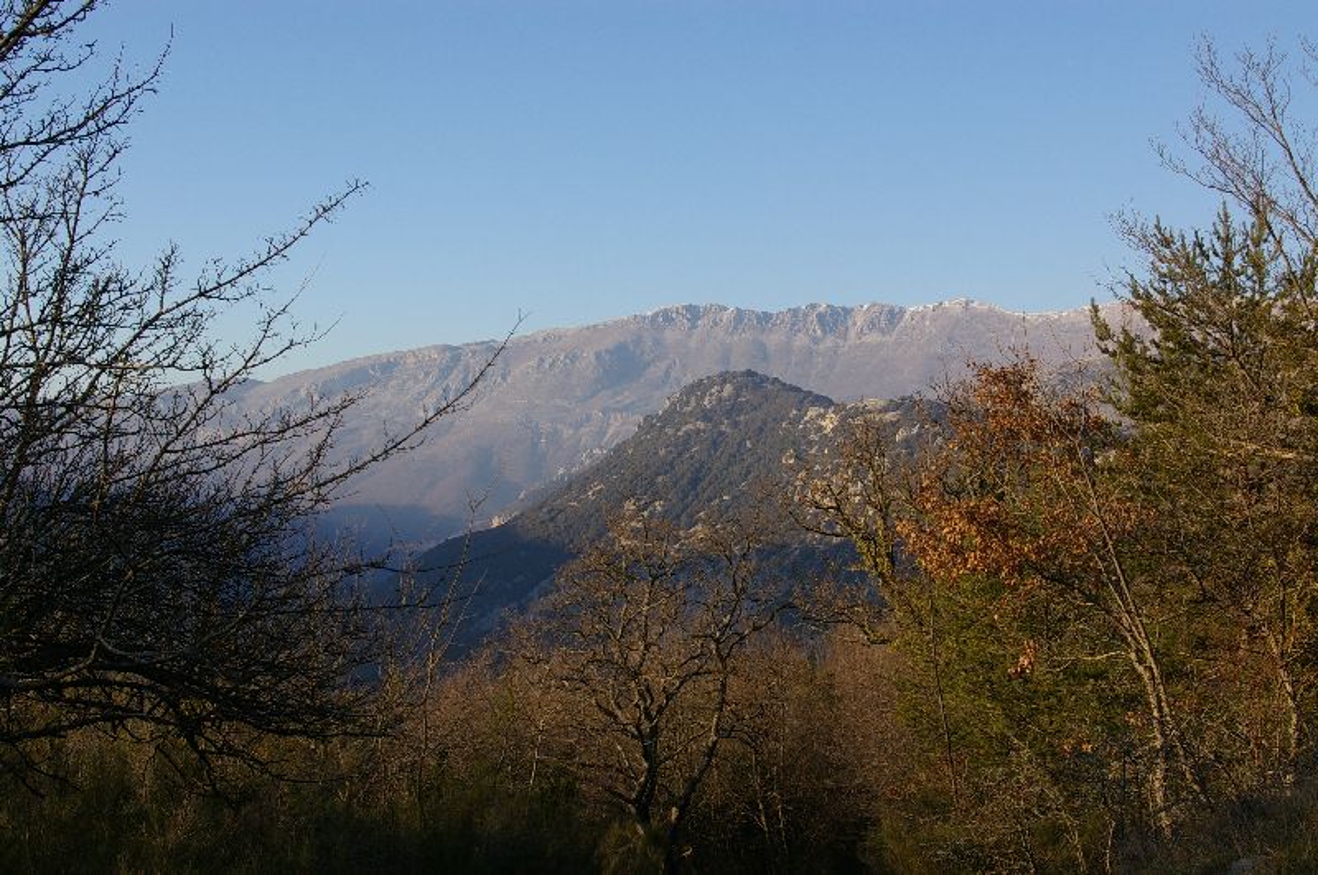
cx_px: 659
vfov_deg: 27.2
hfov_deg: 40.0
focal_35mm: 50
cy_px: 438
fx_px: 1810
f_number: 9
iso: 200
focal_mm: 33
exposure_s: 1/200
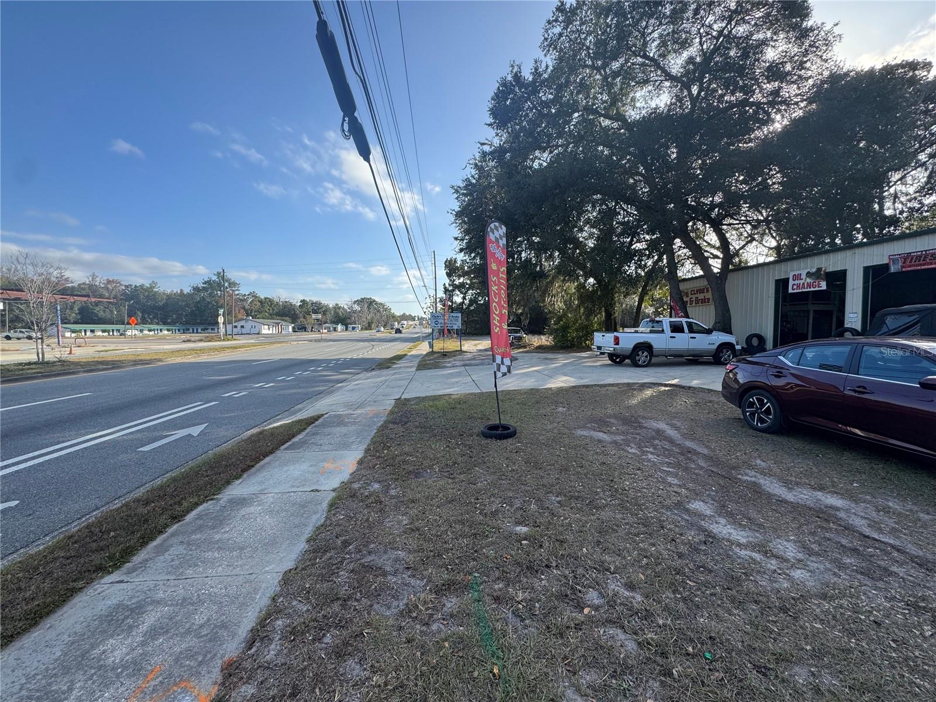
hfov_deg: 102.1
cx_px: 468
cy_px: 351
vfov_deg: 85.7
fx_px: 379
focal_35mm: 14
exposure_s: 1/858
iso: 40
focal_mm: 2.22
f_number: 2.2
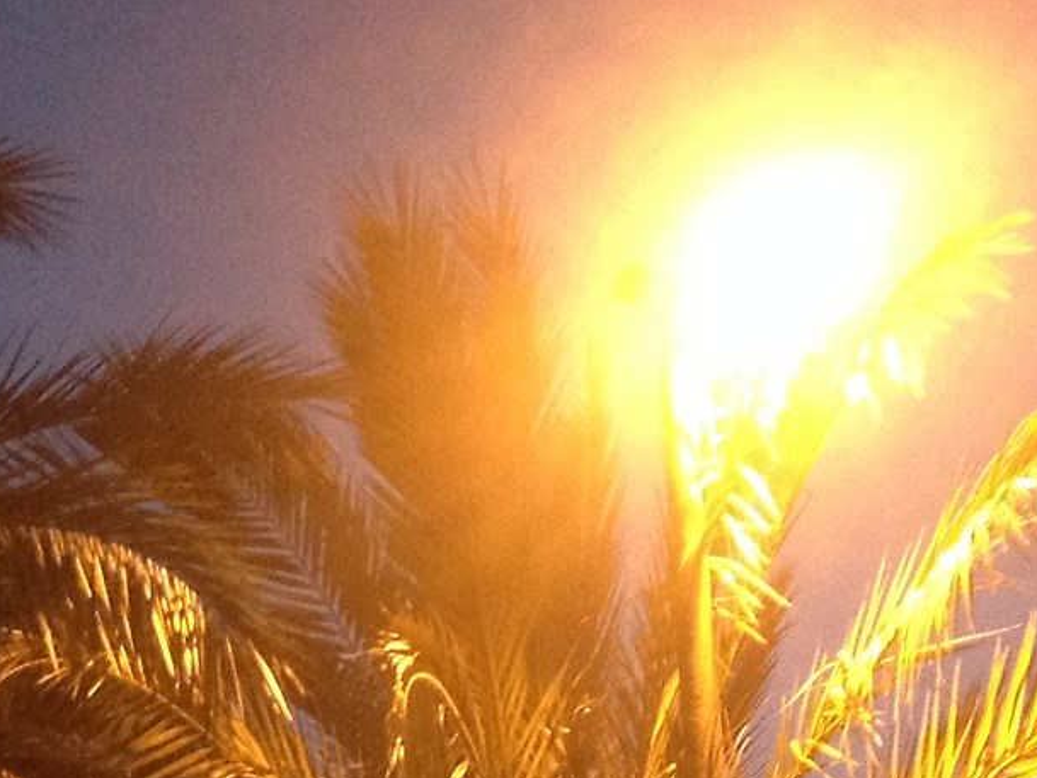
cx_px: -128
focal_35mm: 138
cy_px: 1231
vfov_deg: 10.3
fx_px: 4135
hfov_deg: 14.0
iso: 250
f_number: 2.4
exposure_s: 1/20
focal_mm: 4.28
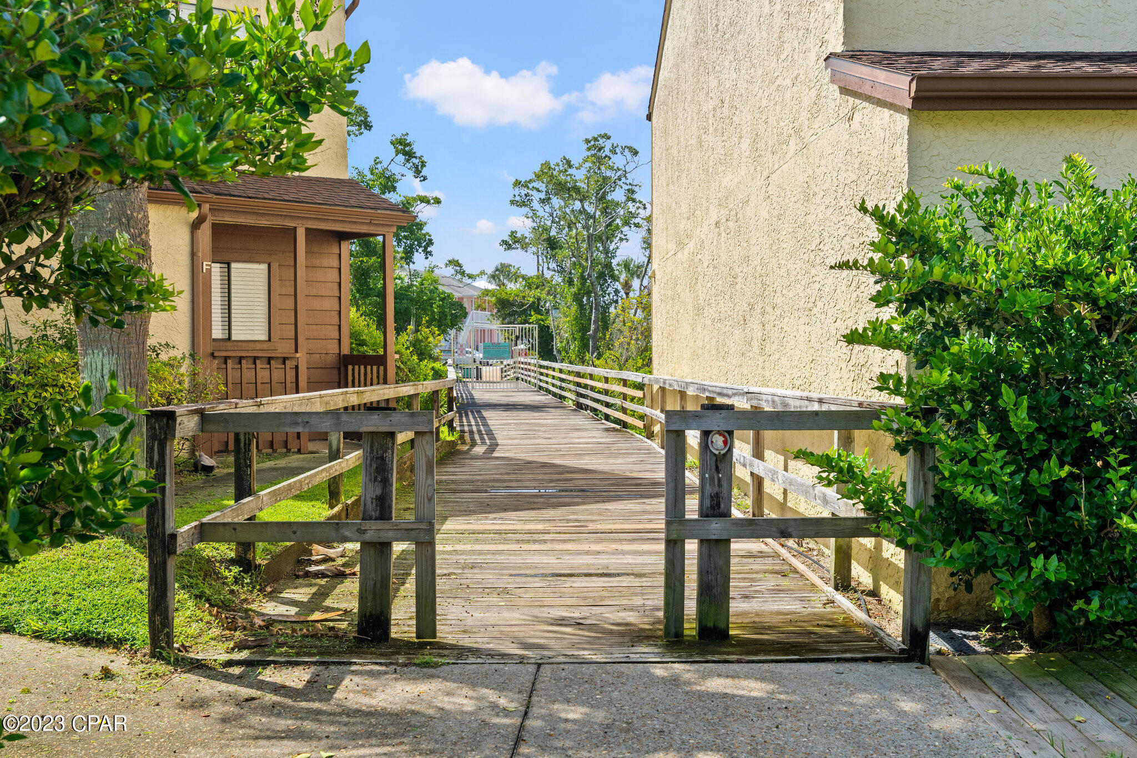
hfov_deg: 53.1
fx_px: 1137
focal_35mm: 36
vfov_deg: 36.9
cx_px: 568
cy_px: 379
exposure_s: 1/200
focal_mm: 24
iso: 100
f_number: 5
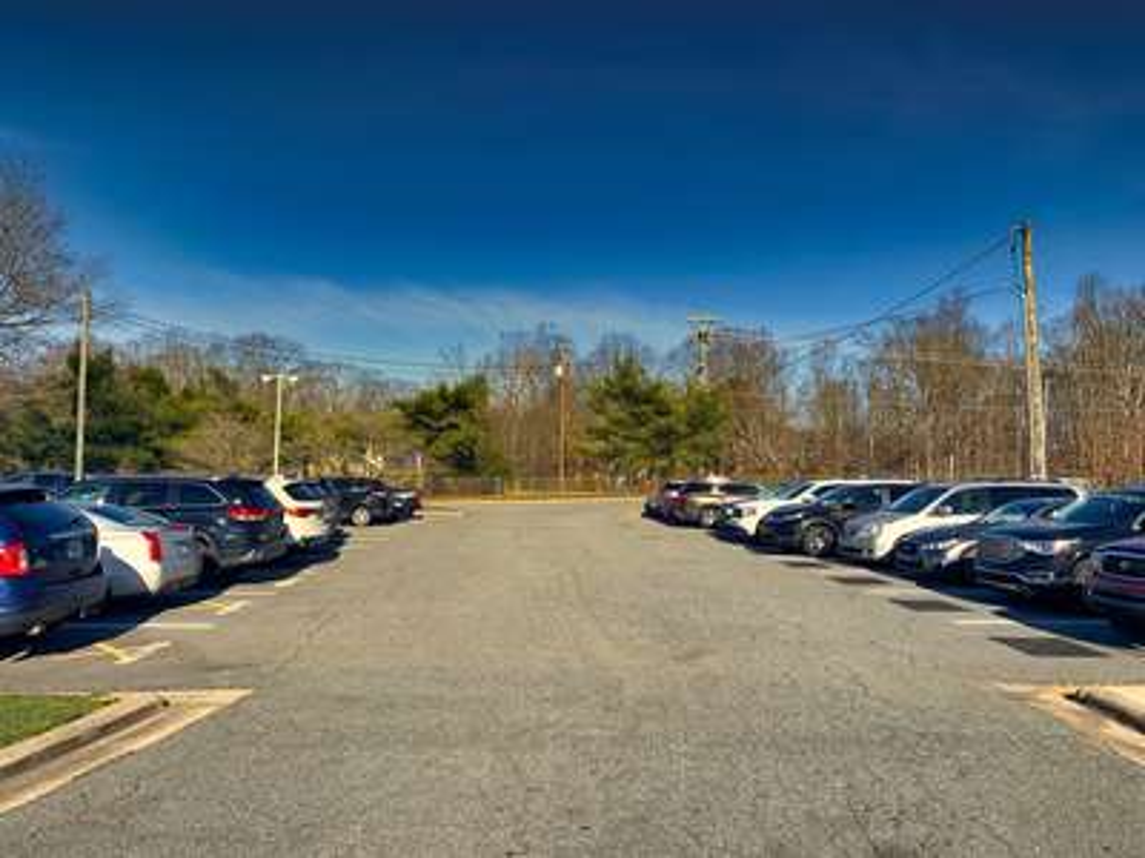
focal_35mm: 26
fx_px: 860
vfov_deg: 53.1
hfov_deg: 67.3
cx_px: 572
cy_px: 429
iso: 25
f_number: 1.8
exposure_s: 1/2309
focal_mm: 4.25
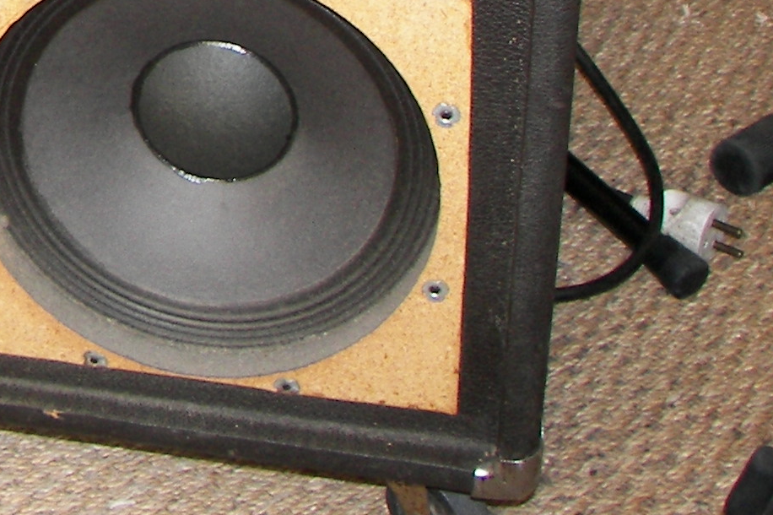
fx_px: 2275
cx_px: -214
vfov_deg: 12.4
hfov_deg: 18.1
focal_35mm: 106
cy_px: -204
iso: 100
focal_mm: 6
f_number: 2.8
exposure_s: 1/30
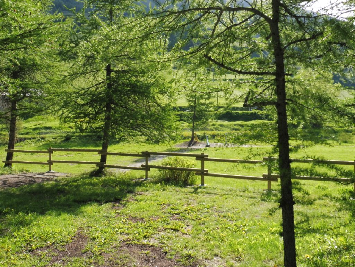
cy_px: 134
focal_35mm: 34
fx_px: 349
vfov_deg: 41.8
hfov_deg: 54.0
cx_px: 178
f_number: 5
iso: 100
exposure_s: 1/320
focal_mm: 6.1
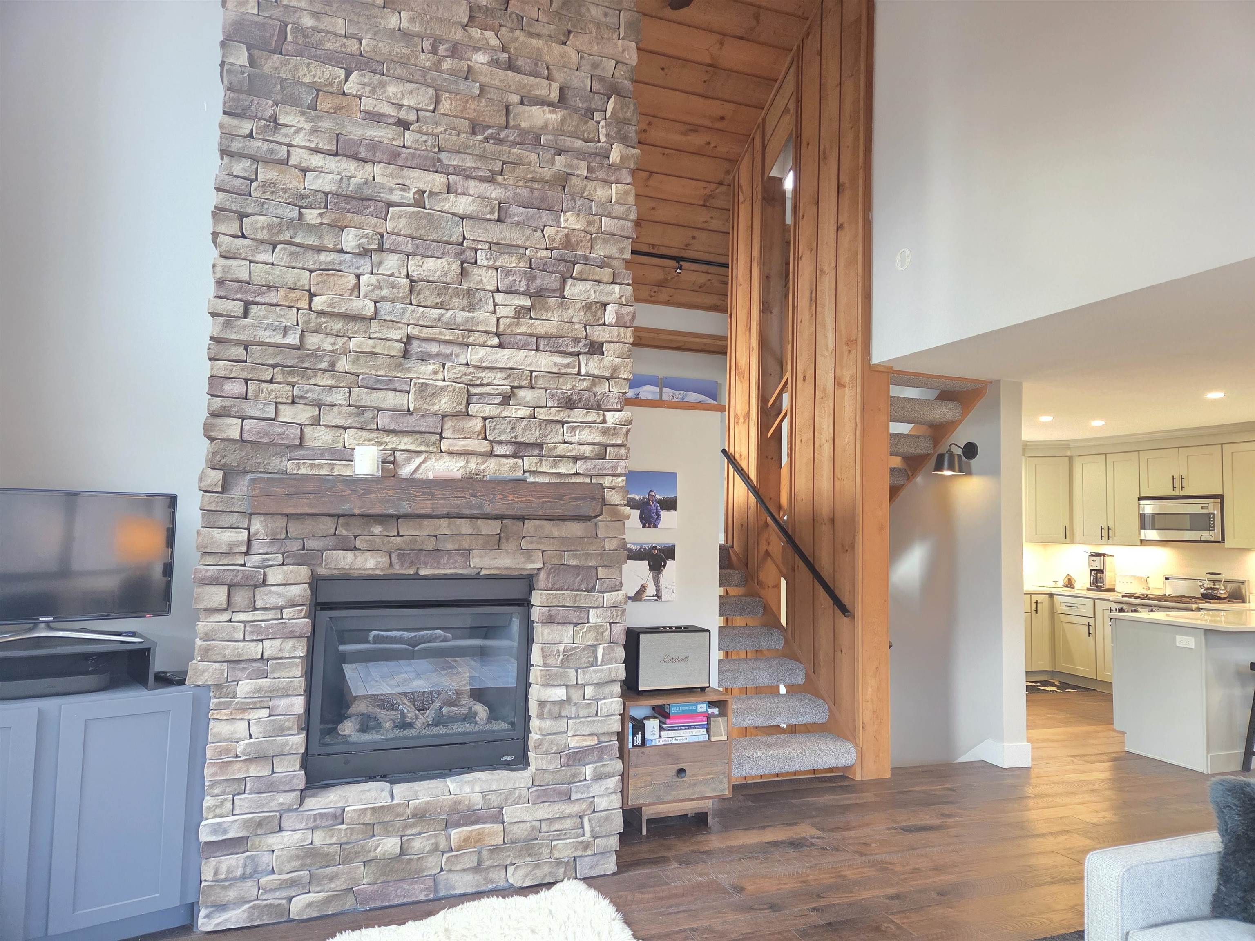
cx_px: 628
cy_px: 470
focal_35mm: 23
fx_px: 834
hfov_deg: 73.9
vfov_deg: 58.9
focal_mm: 5.4
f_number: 1.8
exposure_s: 1/120
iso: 1000
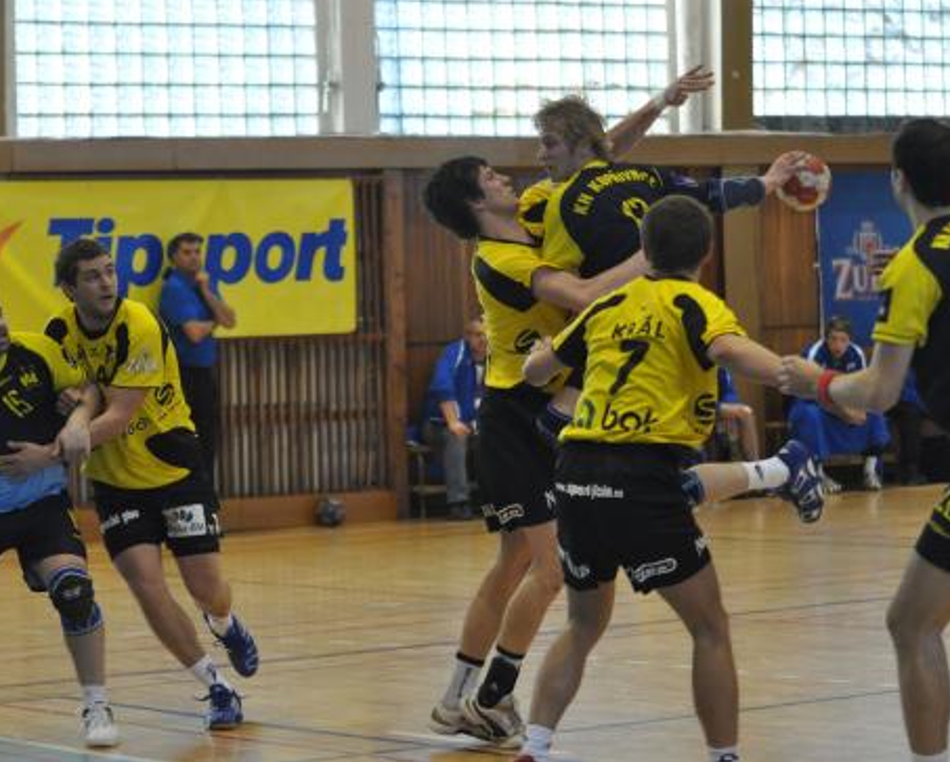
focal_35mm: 133
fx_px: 3742
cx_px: 537
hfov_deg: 14.5
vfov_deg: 11.6
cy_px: 381
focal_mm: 78
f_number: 2.8
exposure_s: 1/500
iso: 1250
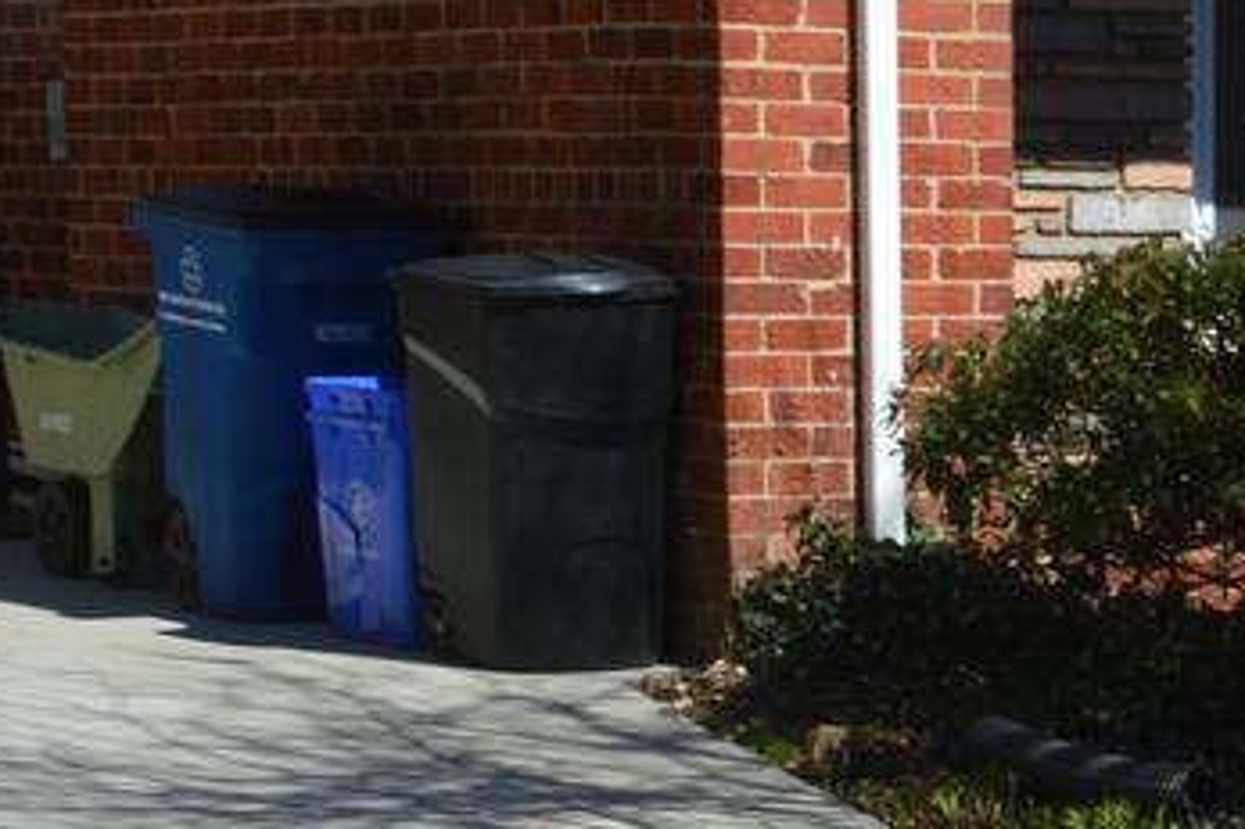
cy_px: 1319
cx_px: 2390
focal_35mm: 177
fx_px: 6118
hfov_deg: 10.7
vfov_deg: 7.6
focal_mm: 20
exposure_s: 1/250
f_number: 8
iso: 100
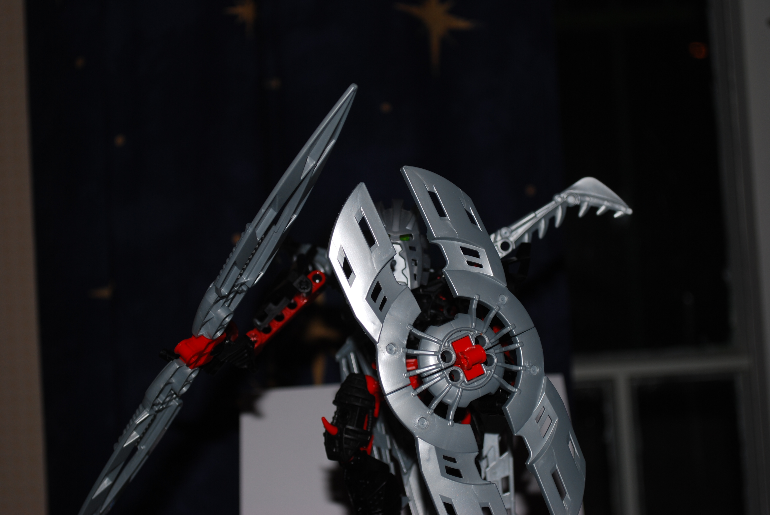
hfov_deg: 29.8
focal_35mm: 68
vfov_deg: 20.2
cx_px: 385
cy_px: 258
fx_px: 1445
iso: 100
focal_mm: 45
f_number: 5.3
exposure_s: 1/125
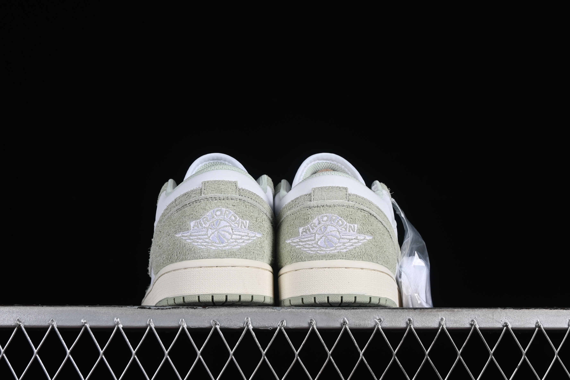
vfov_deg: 18.2
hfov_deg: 27.0
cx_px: 285
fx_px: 1187
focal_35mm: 75
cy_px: 190
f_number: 8
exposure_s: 1/80
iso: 160
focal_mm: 50
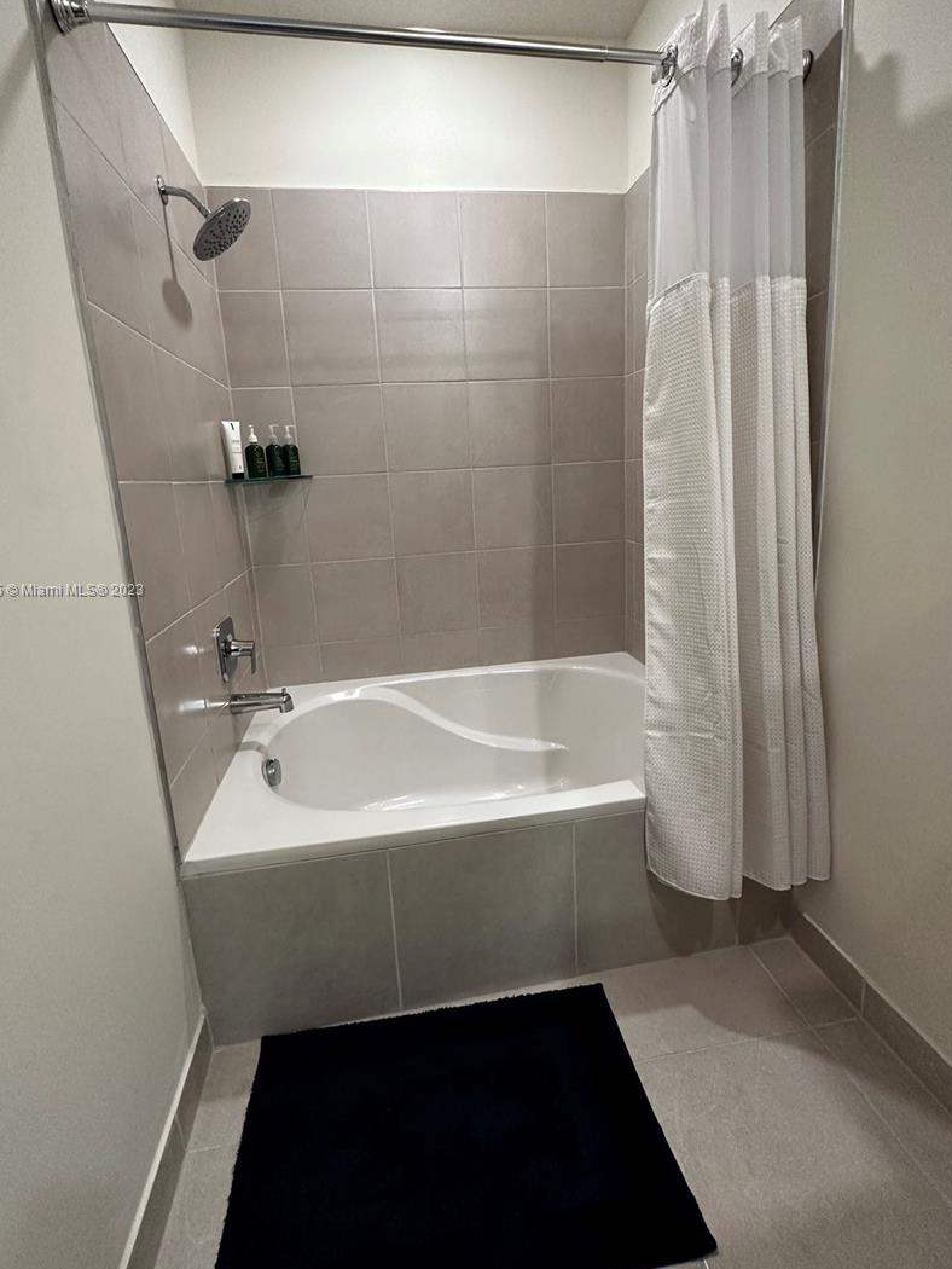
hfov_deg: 78.1
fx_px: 586
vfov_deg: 94.3
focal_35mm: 16
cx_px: 466
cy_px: 591
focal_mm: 2.22
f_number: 2.2
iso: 250
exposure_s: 1/120
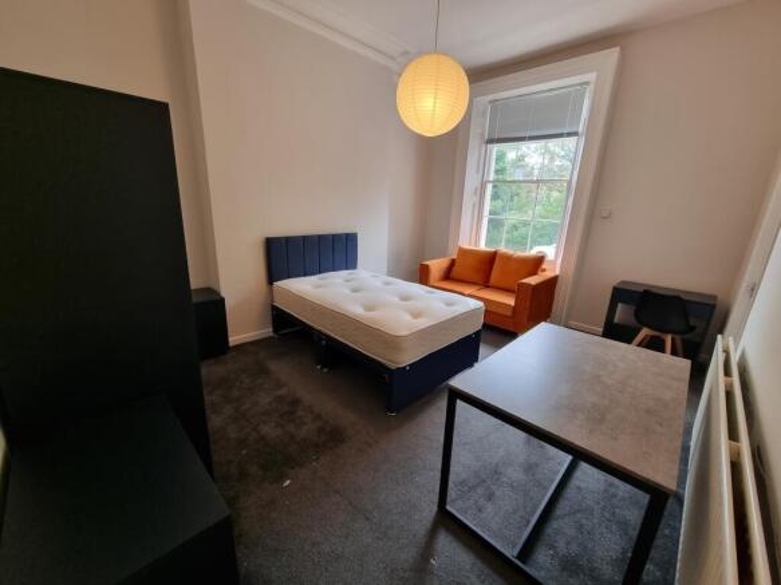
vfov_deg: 89.9
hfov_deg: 106.2
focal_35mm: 13
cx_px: 390
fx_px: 293
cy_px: 292
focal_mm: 2.2
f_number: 2.2
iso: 200
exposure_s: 1/50
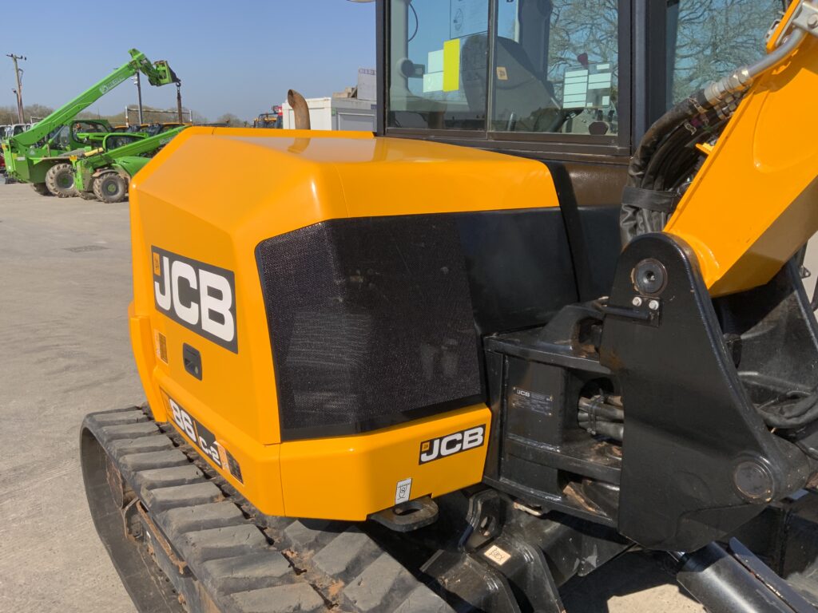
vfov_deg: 48.2
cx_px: 409
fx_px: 685
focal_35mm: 29
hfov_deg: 61.7
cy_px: 306
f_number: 1.8
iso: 16
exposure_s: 1/1984
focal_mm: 3
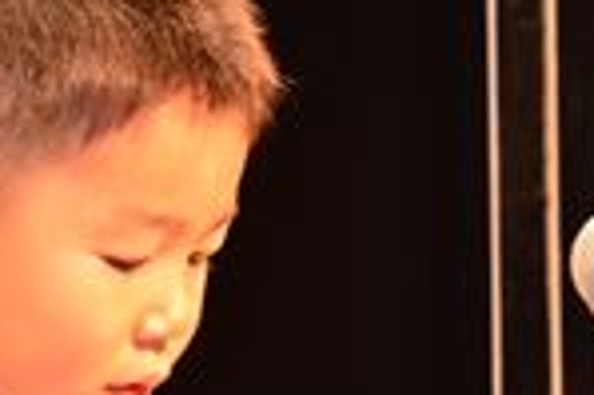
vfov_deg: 1.0
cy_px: 469
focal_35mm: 1358
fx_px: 22382
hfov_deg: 1.5
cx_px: 279
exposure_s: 1/60
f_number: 5.6
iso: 2200
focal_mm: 270
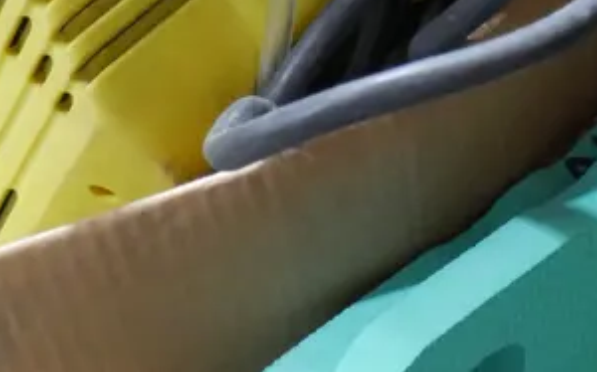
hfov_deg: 13.3
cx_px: 993
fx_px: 2357
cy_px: 518
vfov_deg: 8.9
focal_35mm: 145
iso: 2500
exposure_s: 1/60
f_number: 4.4
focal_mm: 20
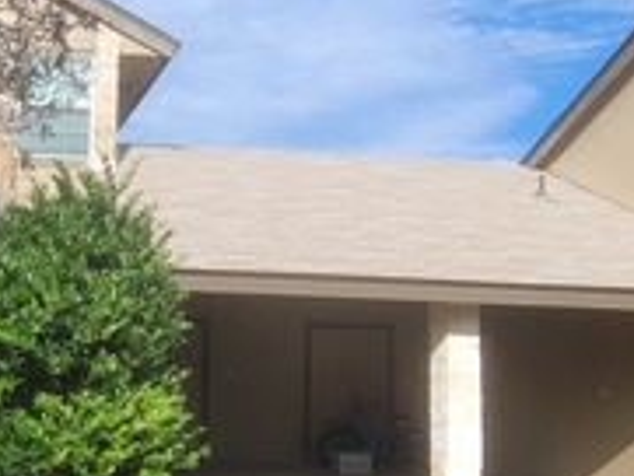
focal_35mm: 46
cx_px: 32
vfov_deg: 31.4
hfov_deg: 37.7
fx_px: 843
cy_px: 301
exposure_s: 1/1804
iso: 50
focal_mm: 2.2
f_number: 2.2
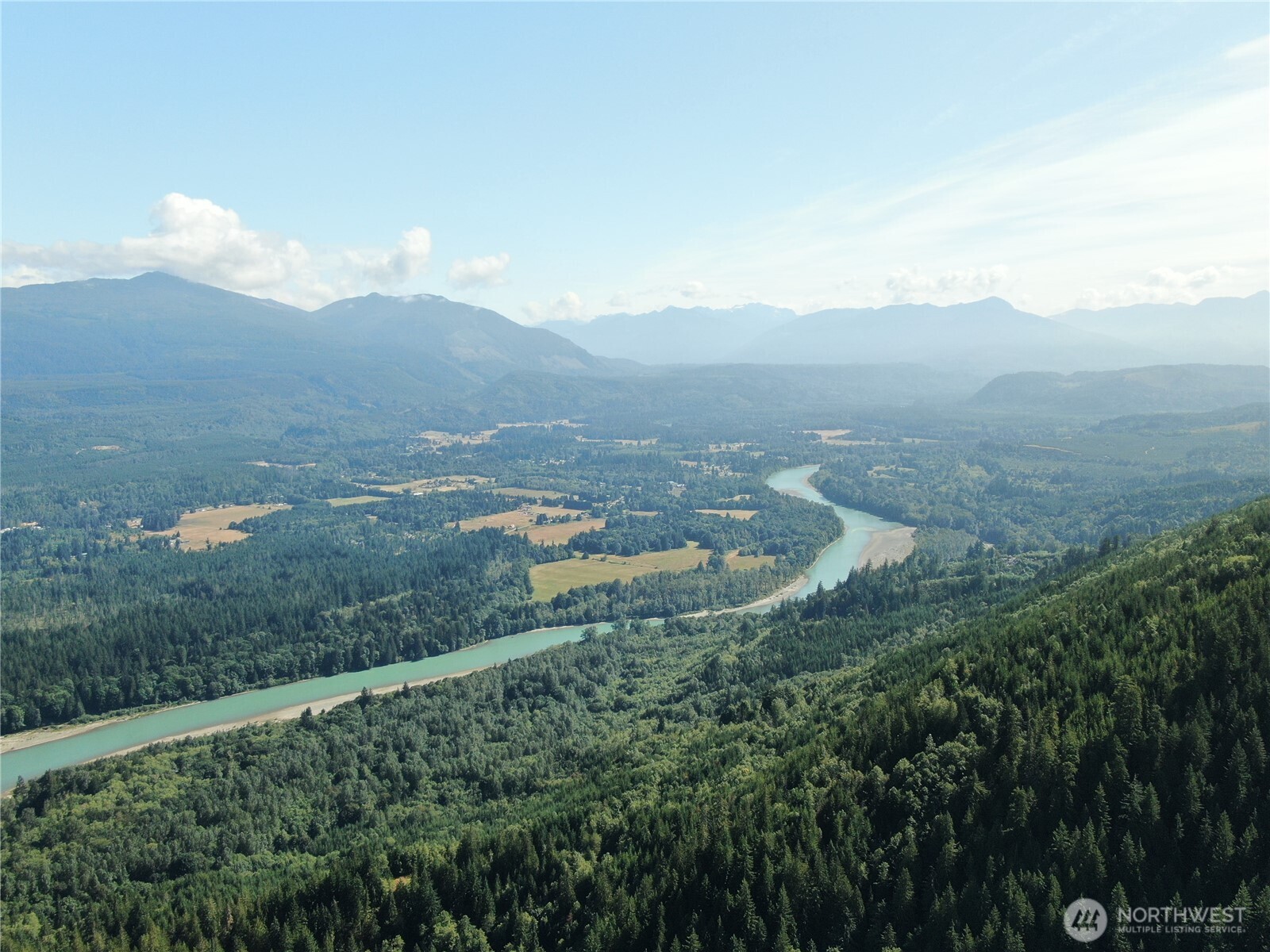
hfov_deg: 60.0
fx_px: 1101
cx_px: 635
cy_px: 476
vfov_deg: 46.8
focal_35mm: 30
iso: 100
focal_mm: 5.22
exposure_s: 1/240
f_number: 3.1
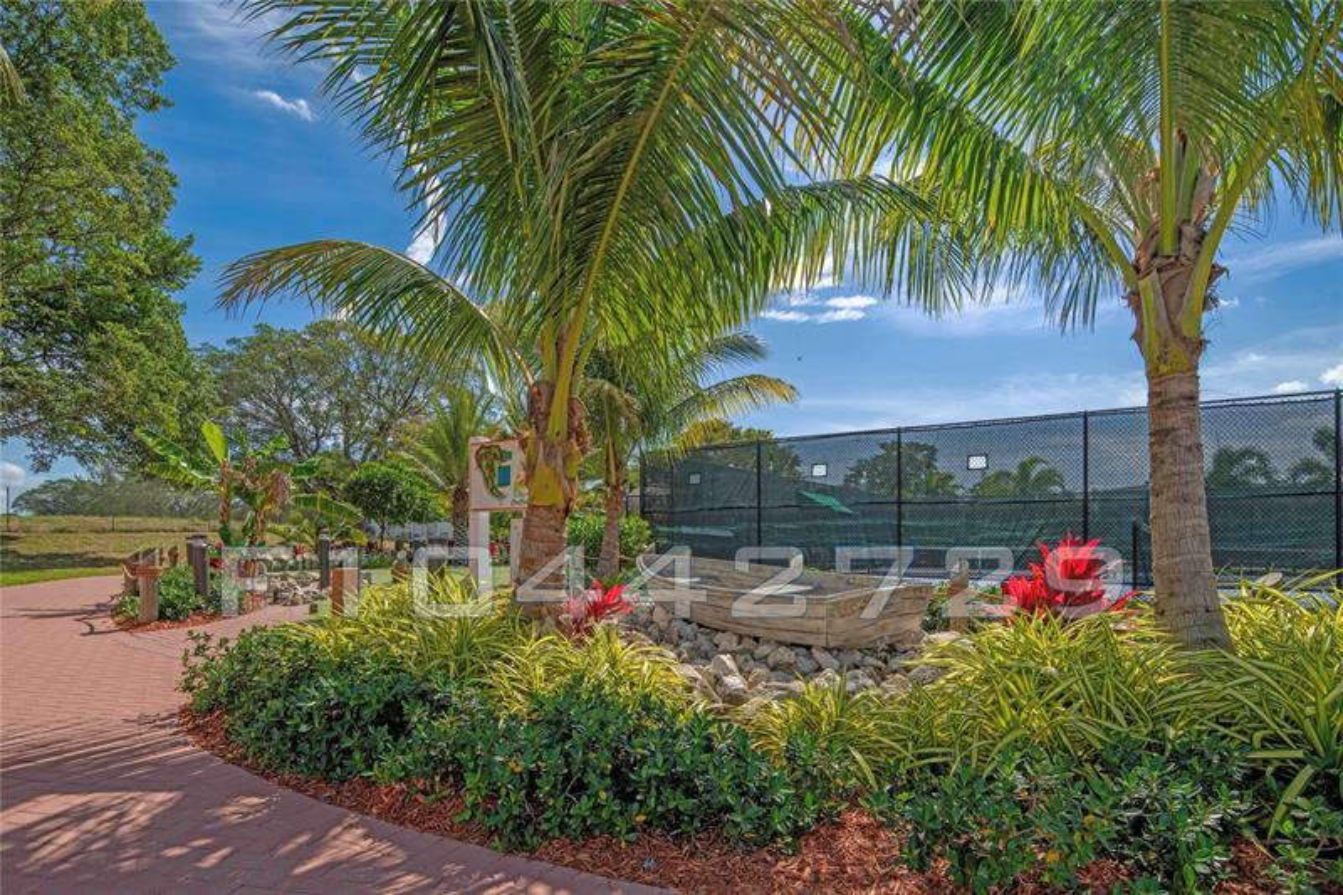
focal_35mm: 19
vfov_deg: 64.5
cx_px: 672
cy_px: 448
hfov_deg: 86.9
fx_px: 709
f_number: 7.1
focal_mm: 19
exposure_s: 1/640
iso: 64
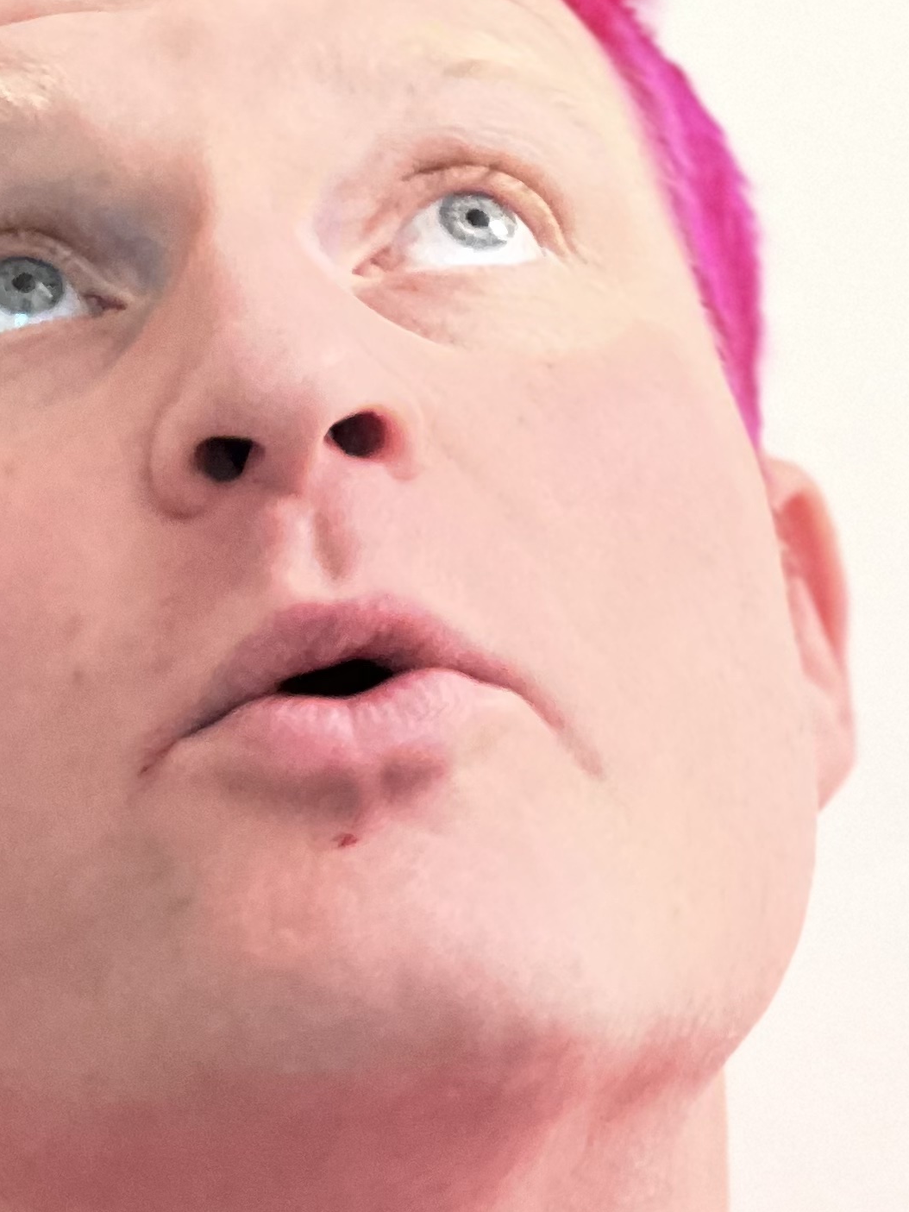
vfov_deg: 8.9
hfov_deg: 6.7
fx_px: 7737
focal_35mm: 221
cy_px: 876
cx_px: 432
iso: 200
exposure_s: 1/40
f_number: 2.8
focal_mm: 9
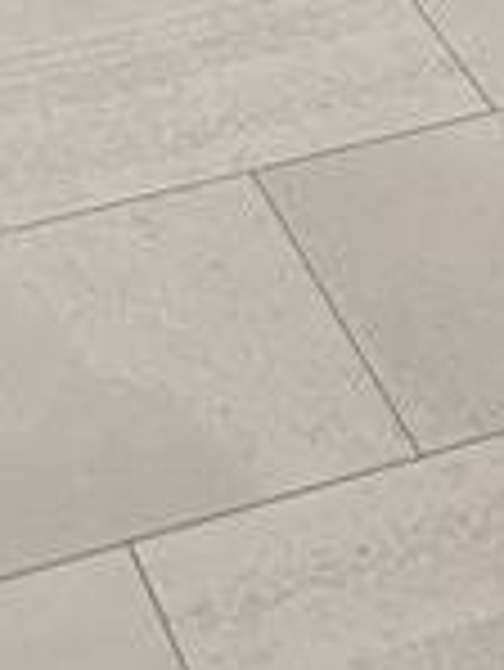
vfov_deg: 11.8
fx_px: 2598
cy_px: -971
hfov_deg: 11.0
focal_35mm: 134
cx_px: 22
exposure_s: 1/60
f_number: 1.8
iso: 160
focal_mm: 4.25
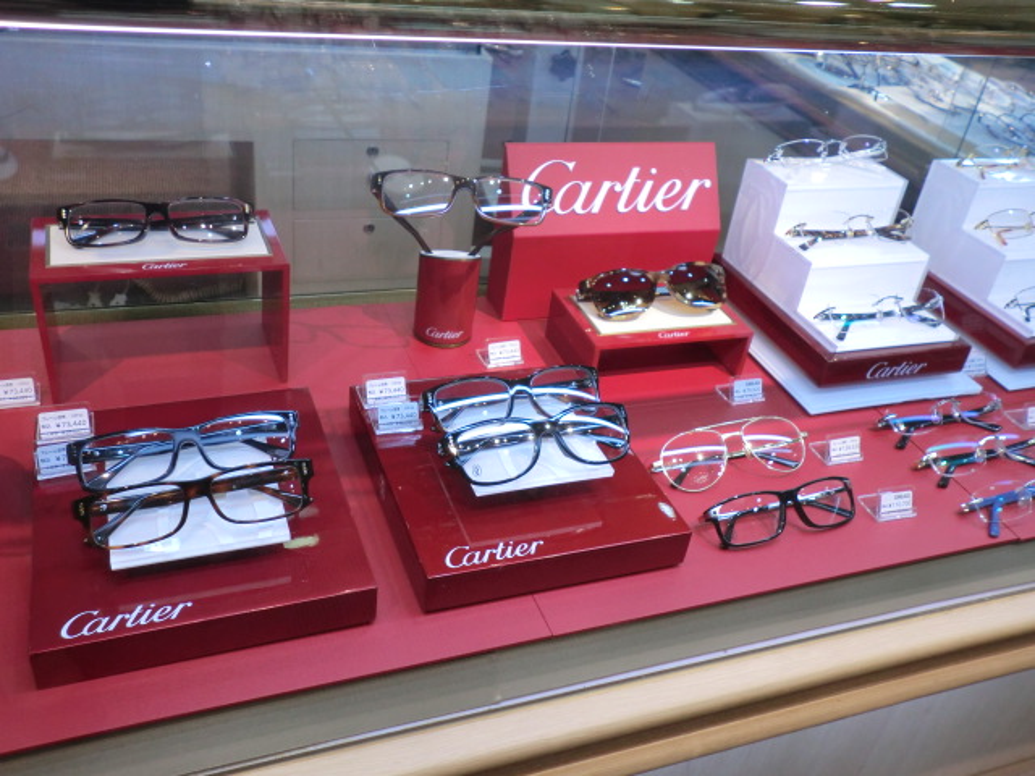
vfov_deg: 44.2
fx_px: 957
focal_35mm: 32
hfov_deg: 56.8
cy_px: 388
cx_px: 518
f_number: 3.5
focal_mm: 5.8
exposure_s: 1/60
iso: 160
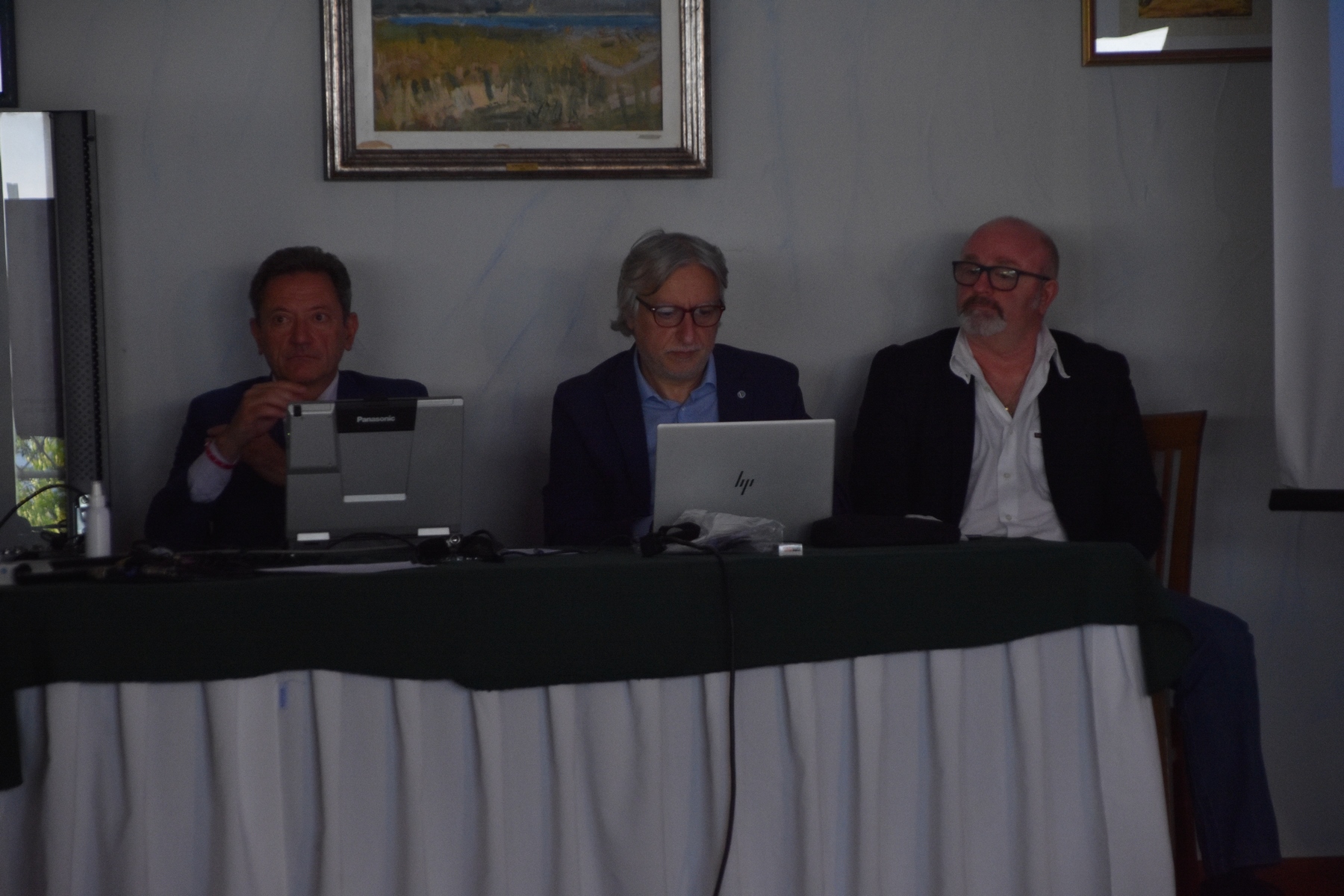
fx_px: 5488
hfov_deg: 14.0
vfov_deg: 9.3
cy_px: 448
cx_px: 672
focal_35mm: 147
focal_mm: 98
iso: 1250
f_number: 5.6
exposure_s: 1/160
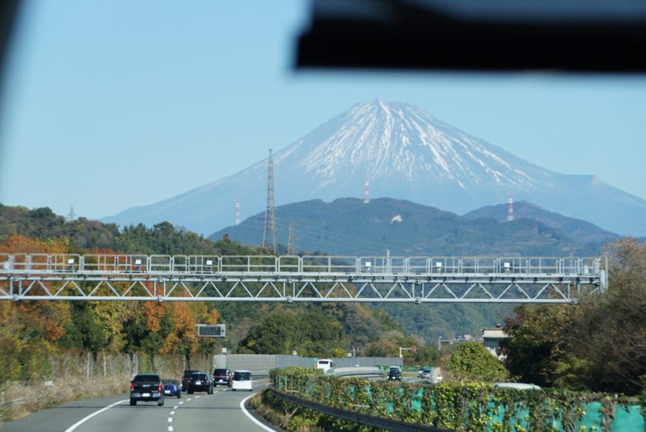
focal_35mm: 195
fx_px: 3501
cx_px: 323
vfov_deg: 7.1
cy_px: 216
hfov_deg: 10.5
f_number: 7.1
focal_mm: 130
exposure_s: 1/320
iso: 100
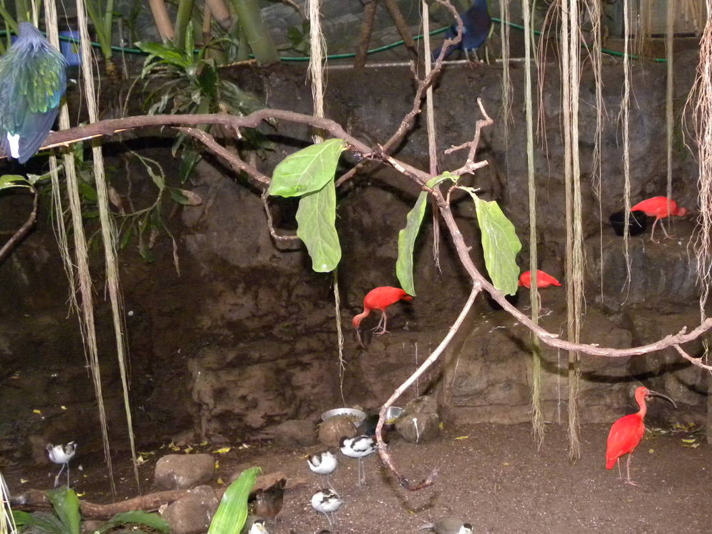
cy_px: 283
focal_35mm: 50
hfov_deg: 37.7
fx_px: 1028
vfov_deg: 29.1
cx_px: 479
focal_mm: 5.9
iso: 400
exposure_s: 1/30
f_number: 2.8
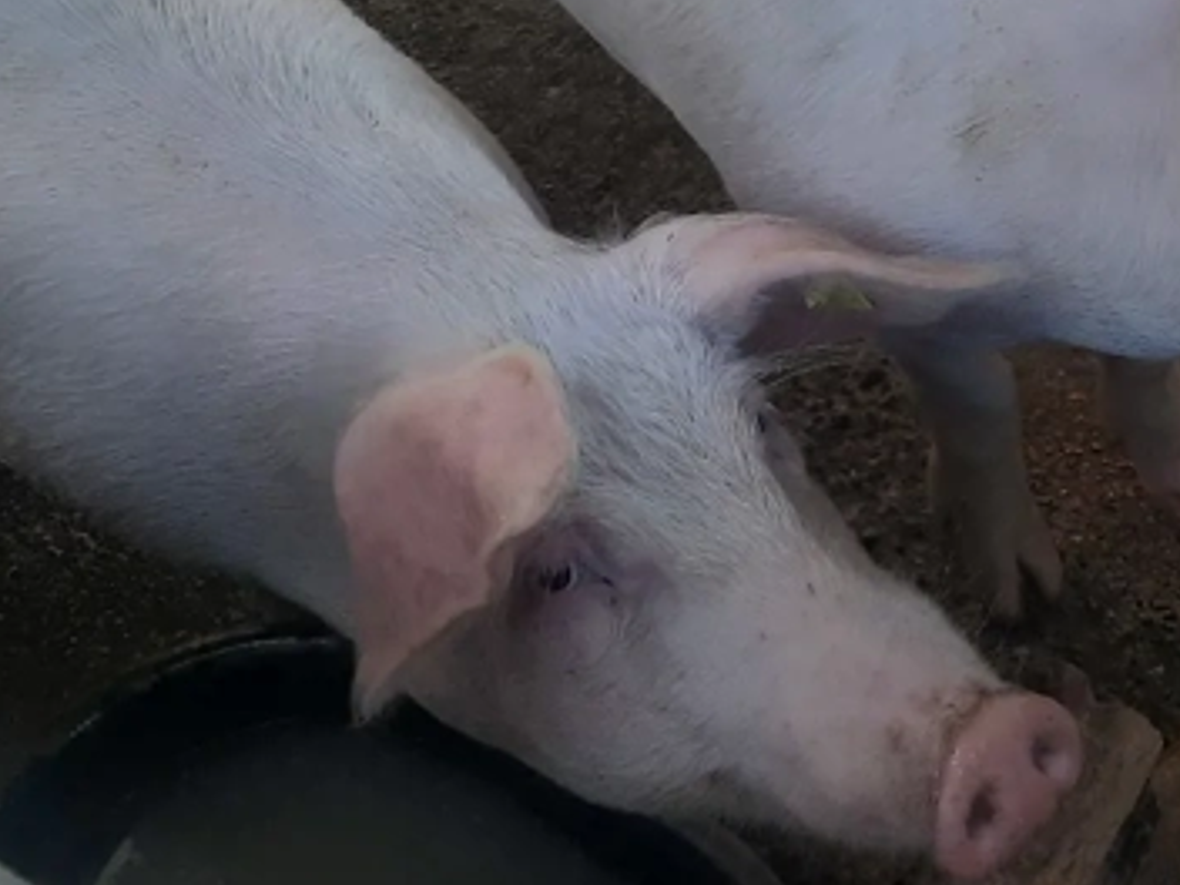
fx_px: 2420
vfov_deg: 20.1
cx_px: 935
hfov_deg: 26.9
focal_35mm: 71
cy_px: 10
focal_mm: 4.6
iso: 32
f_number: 2
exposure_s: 1/654
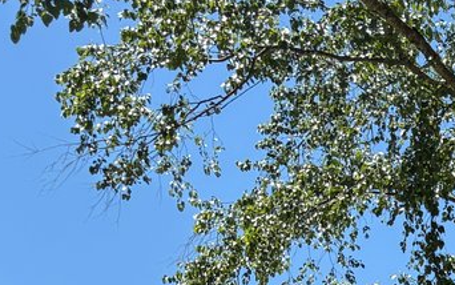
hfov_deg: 15.7
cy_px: 668
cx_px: 690
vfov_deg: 9.6
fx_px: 1513
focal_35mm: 122
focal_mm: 5.96
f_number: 1.6
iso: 50
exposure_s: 1/2451
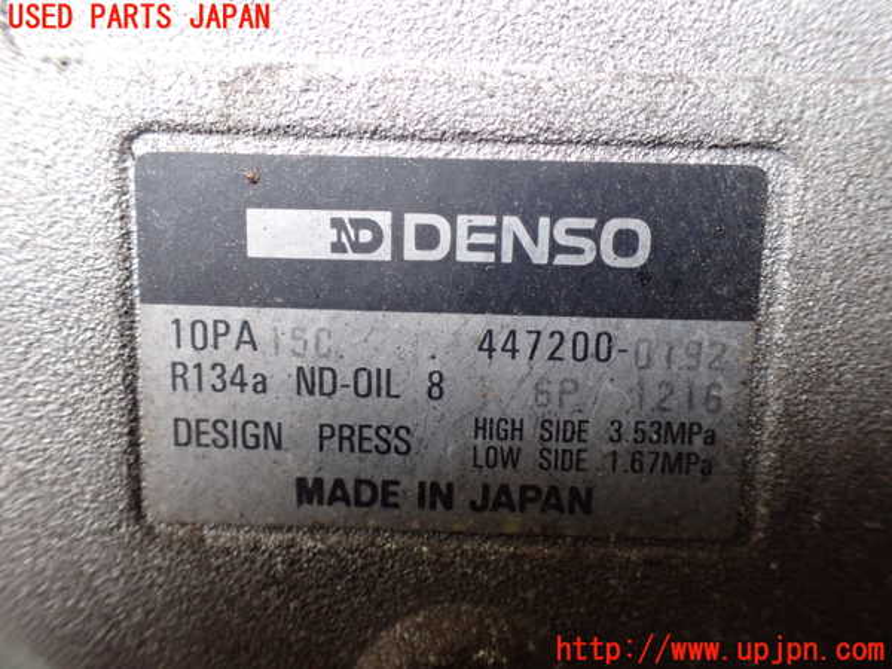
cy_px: 334
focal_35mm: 30
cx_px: 446
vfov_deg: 46.8
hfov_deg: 60.0
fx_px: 773
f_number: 2.3
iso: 800
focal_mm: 5.4
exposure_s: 1/100
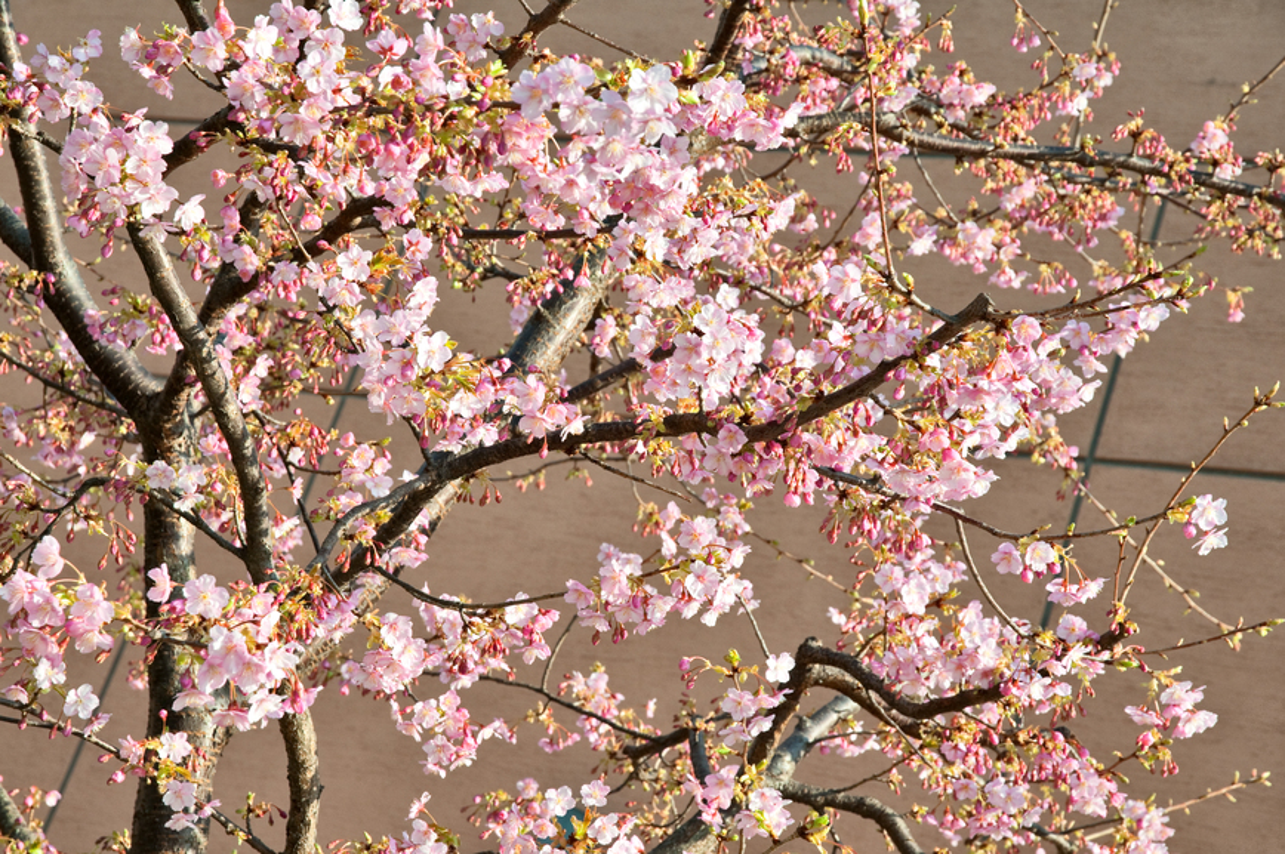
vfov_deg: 15.7
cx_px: 642
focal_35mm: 87
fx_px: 3102
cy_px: 427
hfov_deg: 23.4
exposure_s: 1/250
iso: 250
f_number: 8
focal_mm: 58
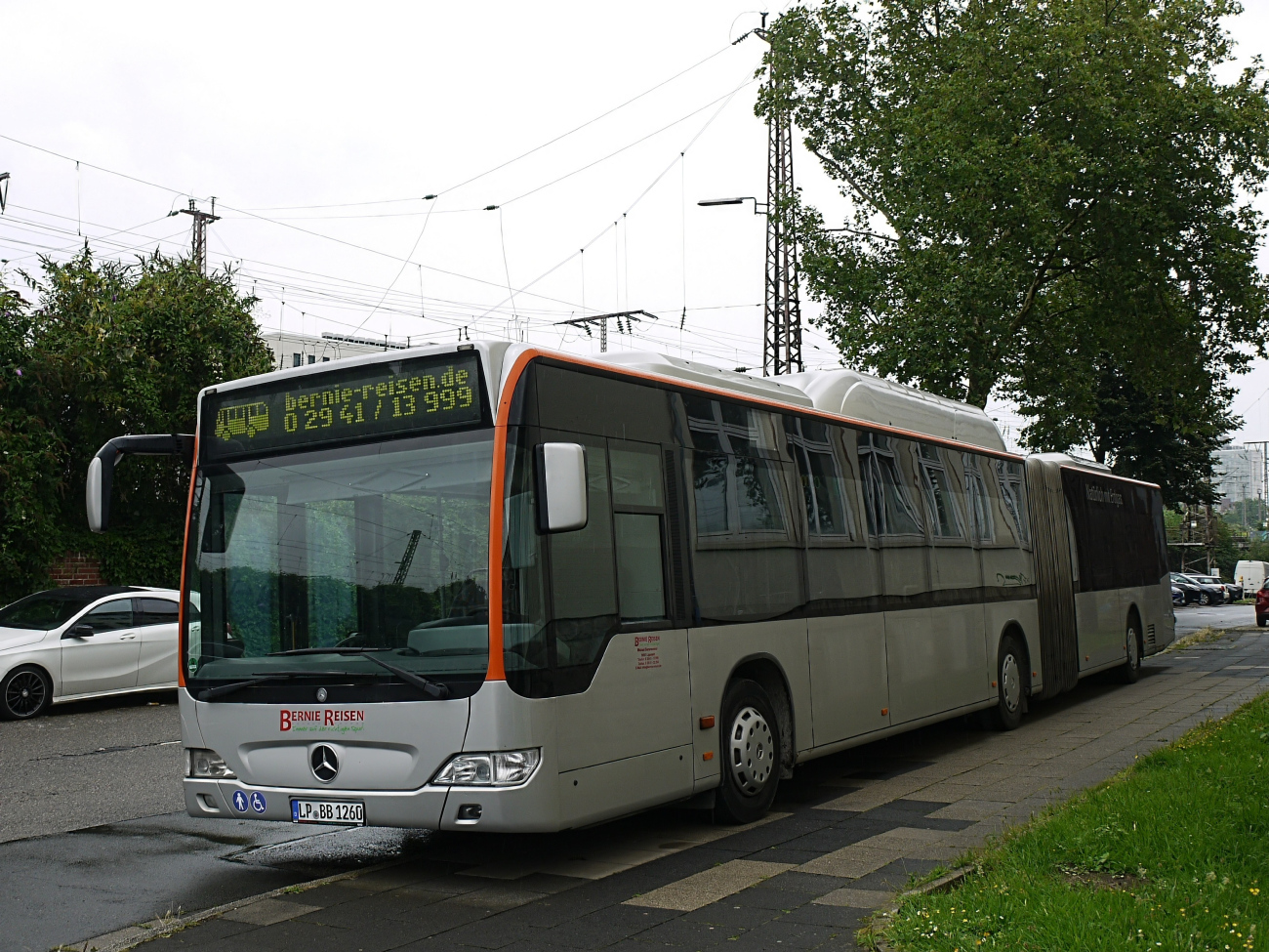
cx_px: 634
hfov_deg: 46.8
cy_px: 476
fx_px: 1466
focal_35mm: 40
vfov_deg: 36.0
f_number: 5
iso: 100
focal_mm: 20
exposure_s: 1/160
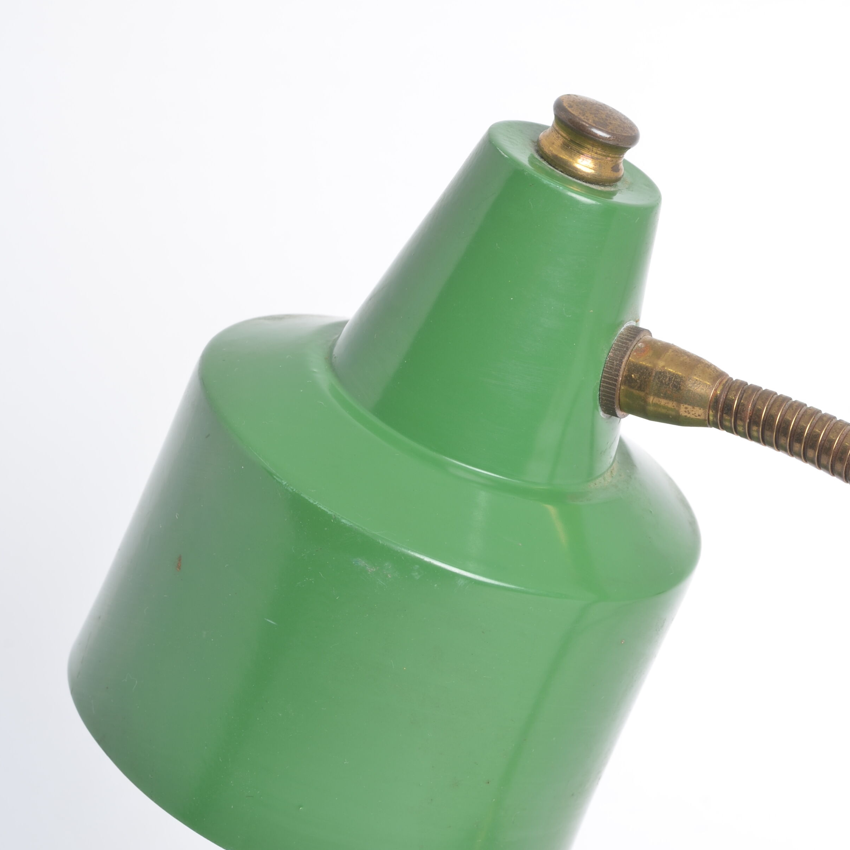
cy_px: 486
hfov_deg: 17.9
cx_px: 421
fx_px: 2695
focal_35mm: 97
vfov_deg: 17.9
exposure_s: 1/125
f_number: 11
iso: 100
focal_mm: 50
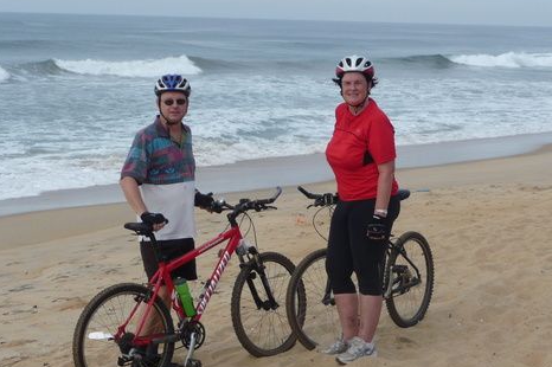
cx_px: 365
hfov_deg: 25.0
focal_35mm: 81
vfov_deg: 16.8
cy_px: 249
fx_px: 1241
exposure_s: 1/640
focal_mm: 8.5
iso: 100
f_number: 4.2
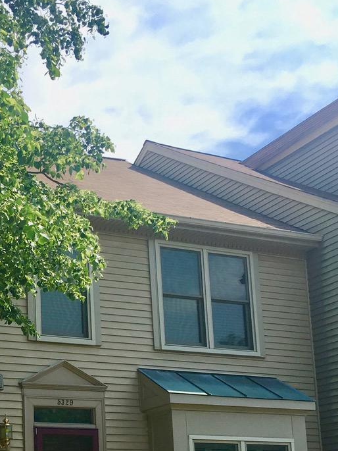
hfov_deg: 22.1
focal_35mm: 65
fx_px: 846
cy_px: 385
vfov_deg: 28.9
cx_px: 37
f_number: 2.2
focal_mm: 4.15
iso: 25
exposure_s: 1/1350
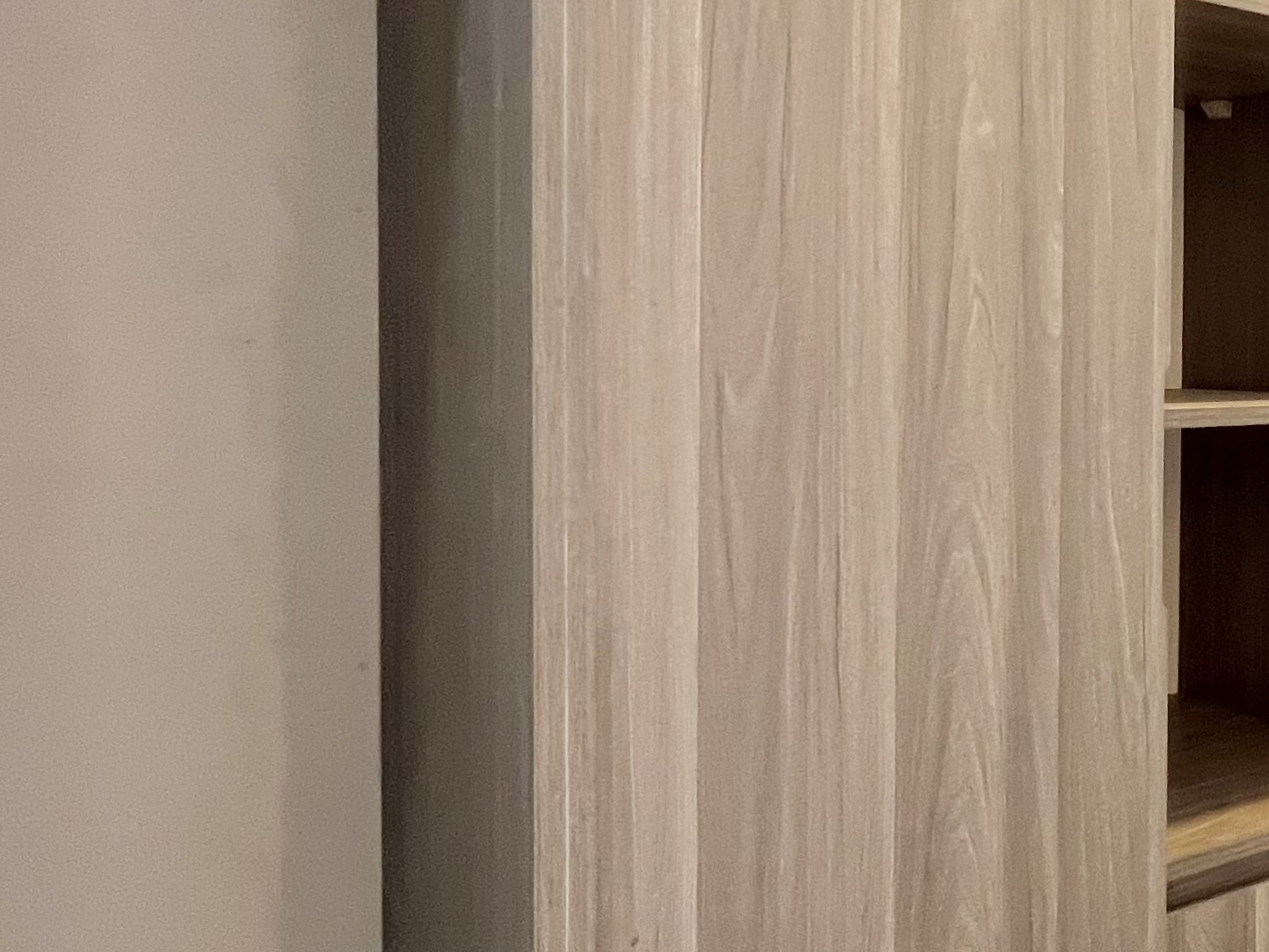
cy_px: 387
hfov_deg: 48.7
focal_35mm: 33
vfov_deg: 42.8
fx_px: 1210
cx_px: 1173
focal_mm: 1.57
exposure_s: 1/60
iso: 250
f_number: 1.8
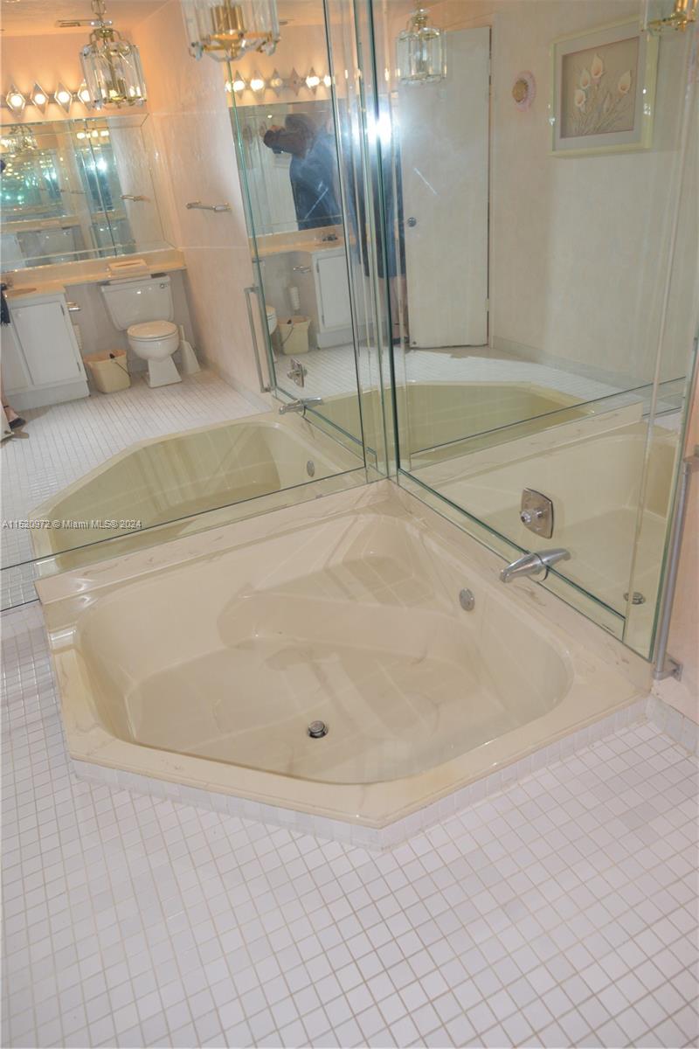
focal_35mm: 24
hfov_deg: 53.1
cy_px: 524
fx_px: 699
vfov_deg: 73.7
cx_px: 350
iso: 1250
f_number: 4
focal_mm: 24
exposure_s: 1/250
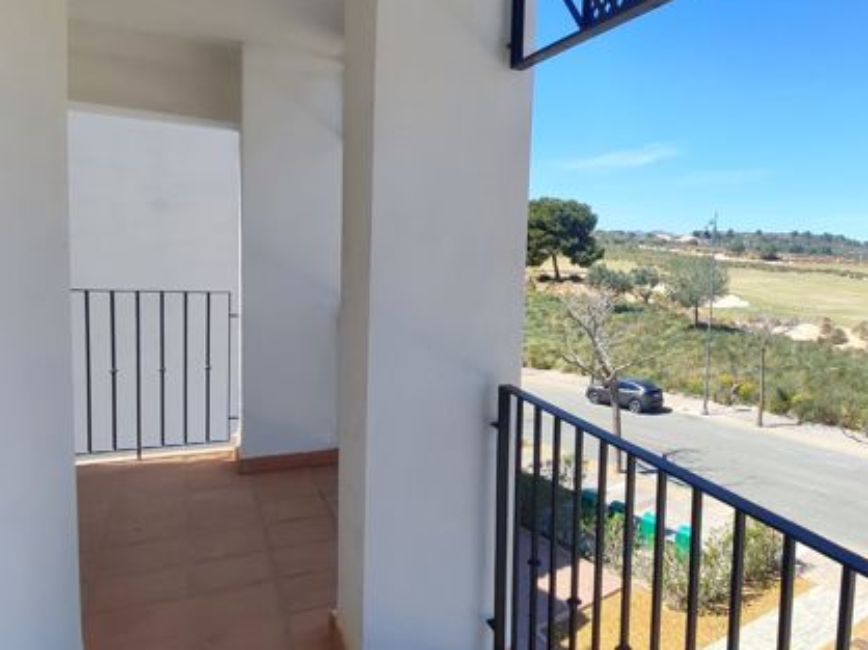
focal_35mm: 27
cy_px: 319
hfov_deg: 61.9
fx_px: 677
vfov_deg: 51.3
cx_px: 645
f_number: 2.2
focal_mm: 1.65
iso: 50
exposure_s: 1/868
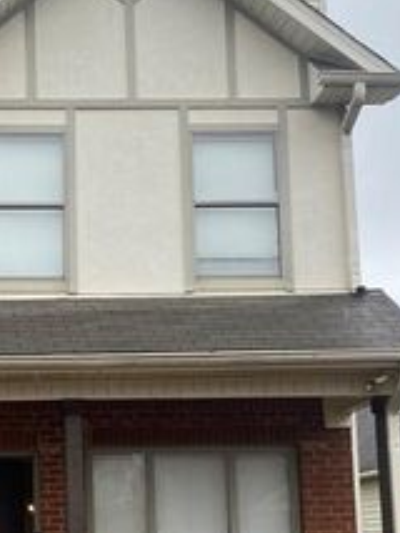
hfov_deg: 22.9
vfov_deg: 31.1
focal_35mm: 61
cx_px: -22
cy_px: 399
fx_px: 939
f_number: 1.8
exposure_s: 1/597
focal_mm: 4.25
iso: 32
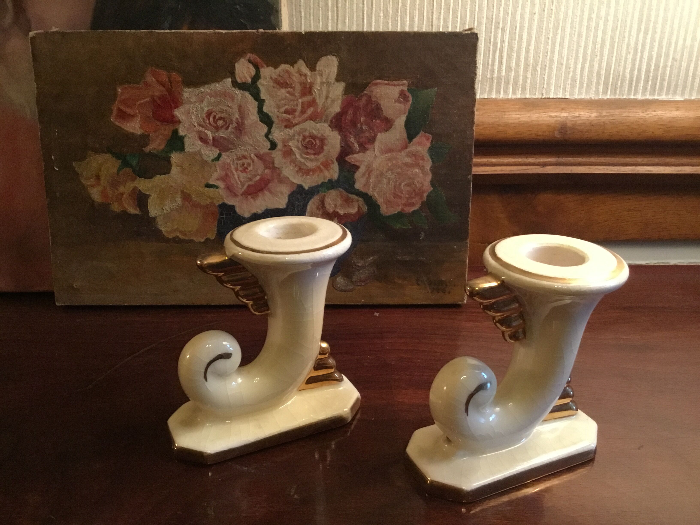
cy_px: 262
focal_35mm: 31
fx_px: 627
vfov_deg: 45.4
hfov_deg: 58.4
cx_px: 350
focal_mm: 3.3
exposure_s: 1/20
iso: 200
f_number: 2.4
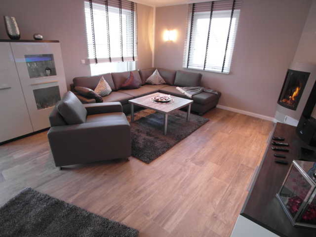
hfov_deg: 71.6
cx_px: 158
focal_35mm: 24
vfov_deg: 56.8
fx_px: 219
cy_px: 118
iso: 200
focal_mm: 5.2
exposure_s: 1/30
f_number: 2.3
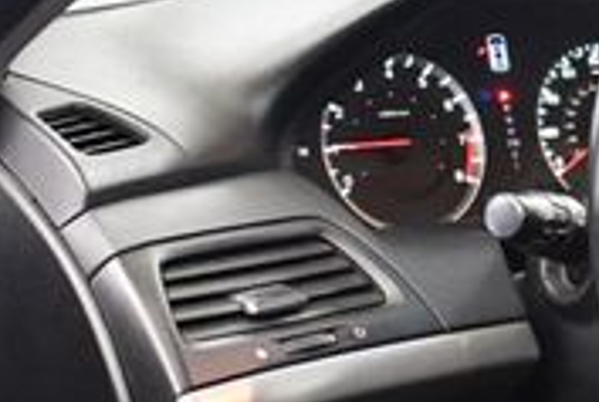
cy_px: 382
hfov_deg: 14.9
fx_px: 2169
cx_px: 805
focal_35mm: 130
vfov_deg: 10.5
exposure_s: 1/60
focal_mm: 18
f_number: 3.5
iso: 3200
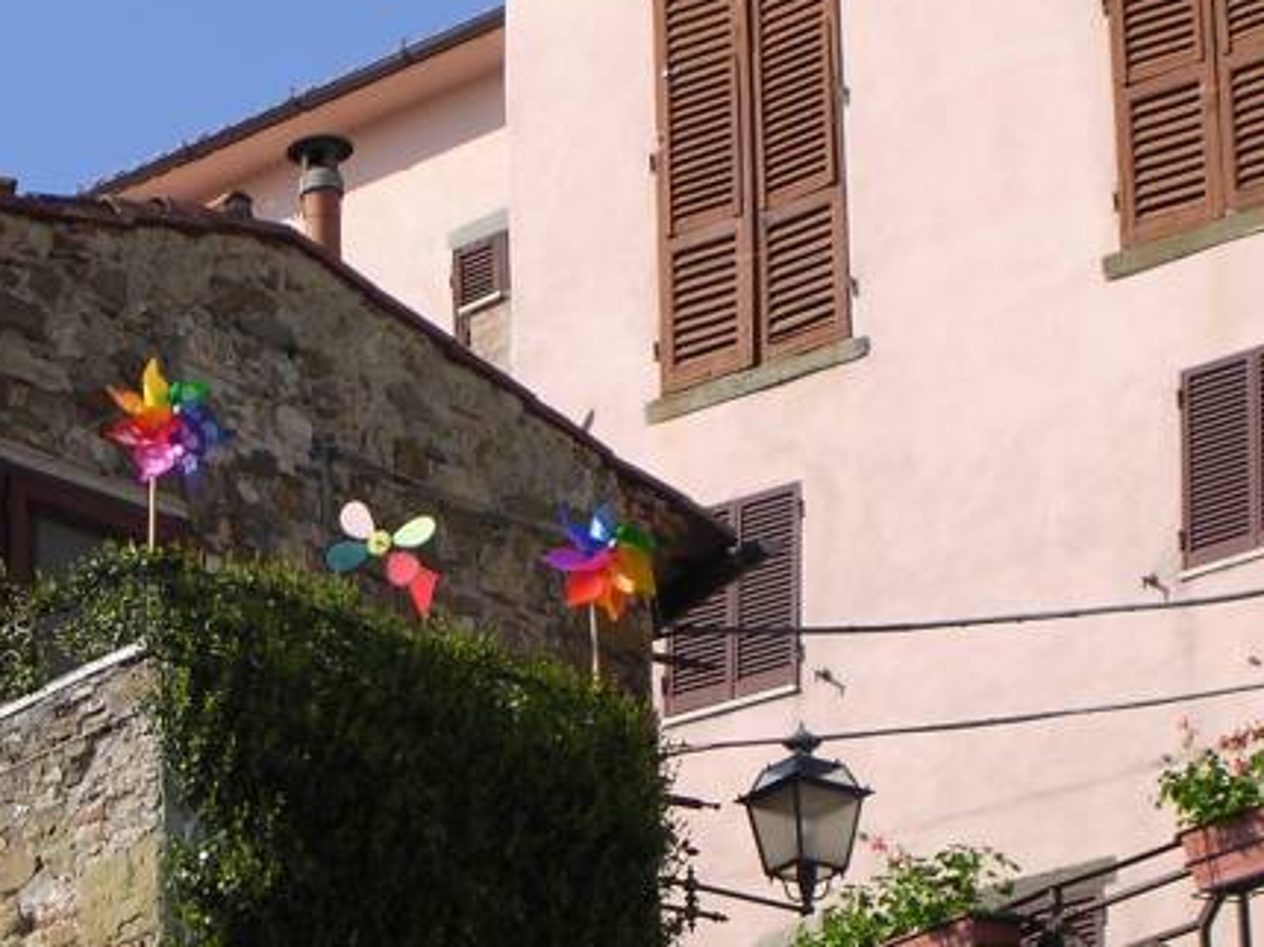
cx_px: 312
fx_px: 7810
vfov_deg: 6.9
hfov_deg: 9.2
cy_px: 559
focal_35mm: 214
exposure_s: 1/406
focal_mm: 17.4
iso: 100
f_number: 4.9
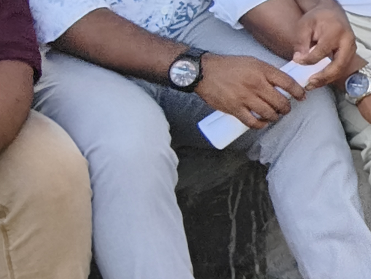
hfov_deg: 17.4
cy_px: 60
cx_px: 582
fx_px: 1073
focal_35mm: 100
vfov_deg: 14.7
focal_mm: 3.26
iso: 101
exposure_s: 1/415
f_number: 2
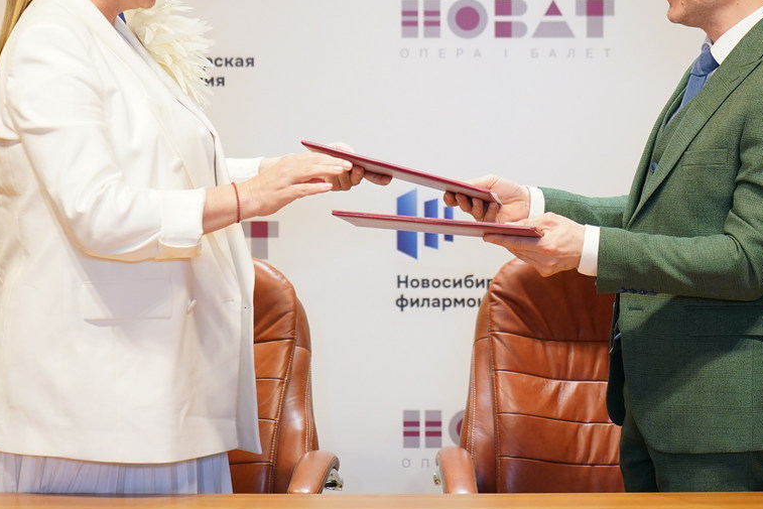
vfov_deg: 9.2
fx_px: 3137
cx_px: 374
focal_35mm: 148
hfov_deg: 13.9
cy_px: 53
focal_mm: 70
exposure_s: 1/400
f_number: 2.8
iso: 1000
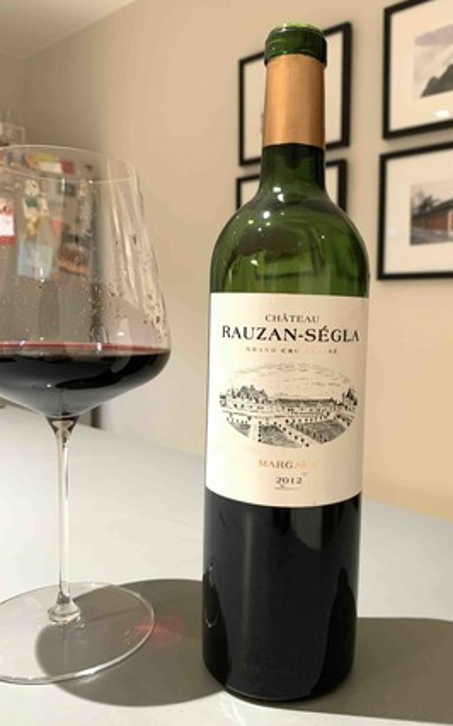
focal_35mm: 28
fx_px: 553
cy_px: 359
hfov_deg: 44.2
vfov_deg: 66.5
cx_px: 275
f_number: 1.8
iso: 320
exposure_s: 1/50
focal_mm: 4.25
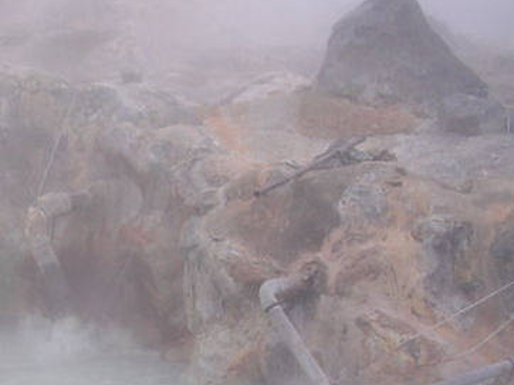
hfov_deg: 22.3
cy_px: 394
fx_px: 1246
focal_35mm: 84
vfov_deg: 17.1
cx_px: -23
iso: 100
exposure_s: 1/33.3
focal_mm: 5.8
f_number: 2.8
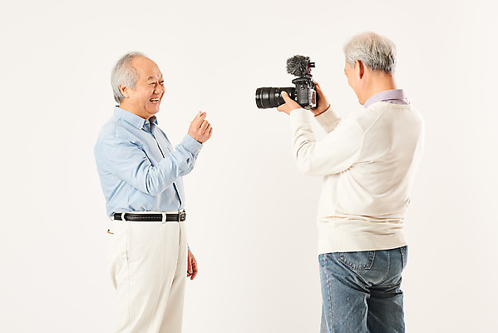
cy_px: 166
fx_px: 1384
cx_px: 249
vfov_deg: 13.7
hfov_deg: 20.4
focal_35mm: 100
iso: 100
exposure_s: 1/125
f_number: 8
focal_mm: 100
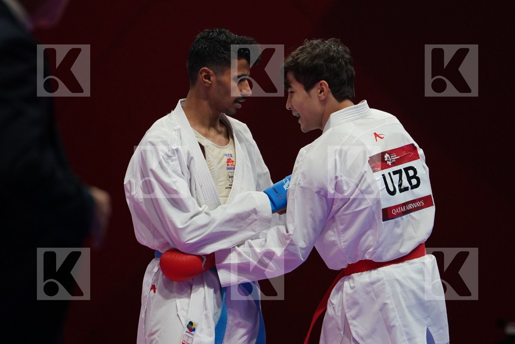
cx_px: 258
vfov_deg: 3.3
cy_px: 172
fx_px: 6008
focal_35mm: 420
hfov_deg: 4.9
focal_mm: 280
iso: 1600
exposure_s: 1/1000
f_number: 4
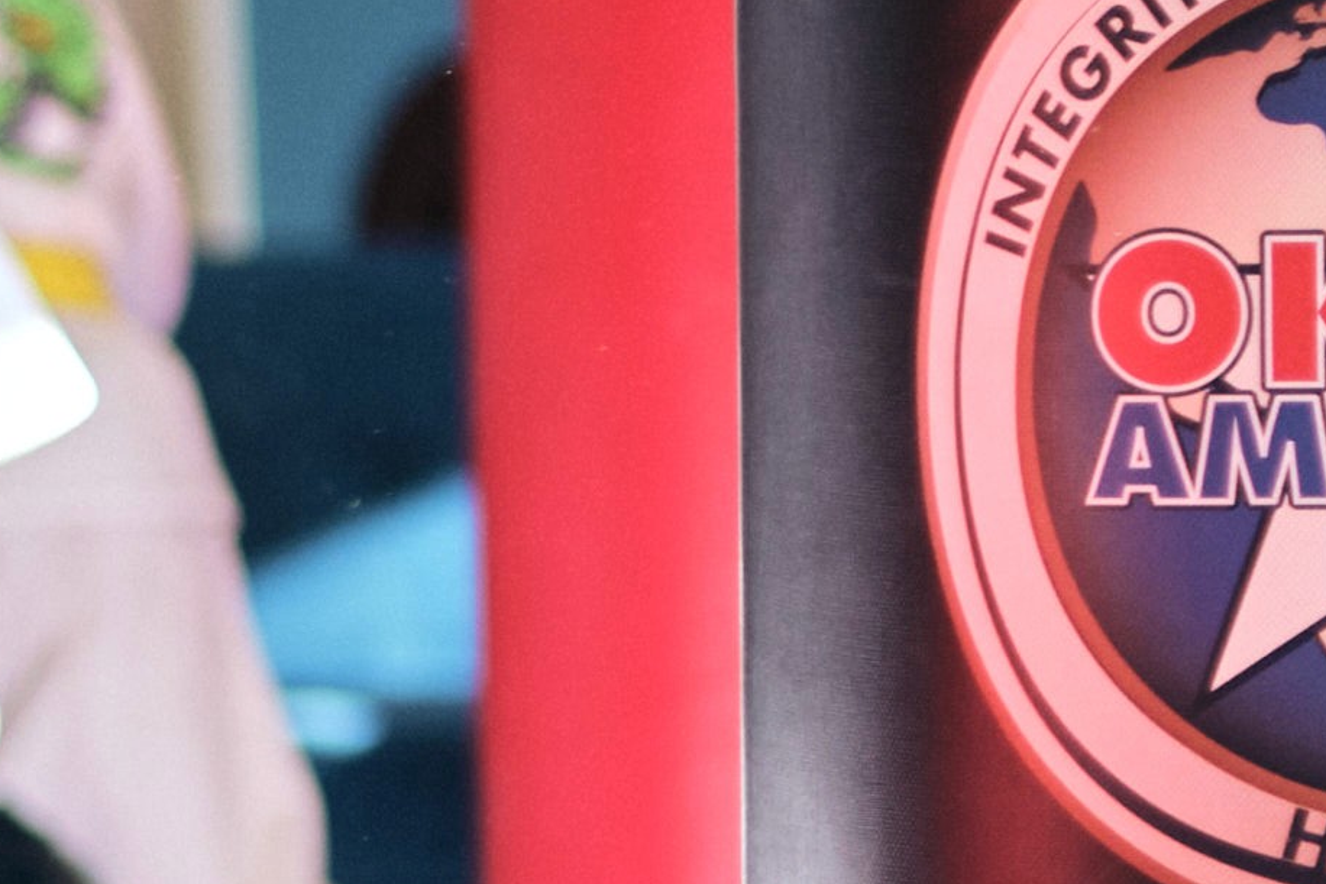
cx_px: -2925
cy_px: 1126
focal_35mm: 502
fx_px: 18492
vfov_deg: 2.7
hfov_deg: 4.0
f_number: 1.8
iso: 160
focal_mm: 50
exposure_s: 1/550
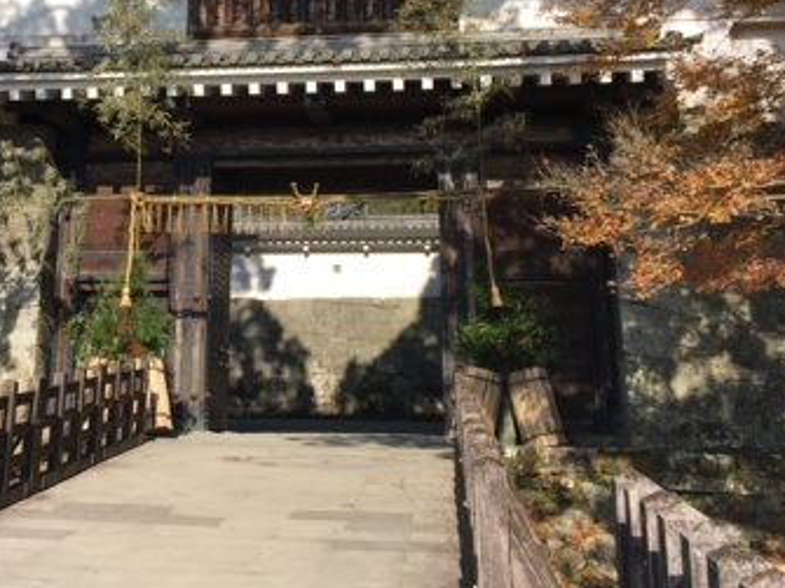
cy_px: 108
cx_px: 244
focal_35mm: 52
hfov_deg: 36.3
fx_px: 1179
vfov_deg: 27.4
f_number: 2.2
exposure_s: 1/1799
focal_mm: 4.15
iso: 32
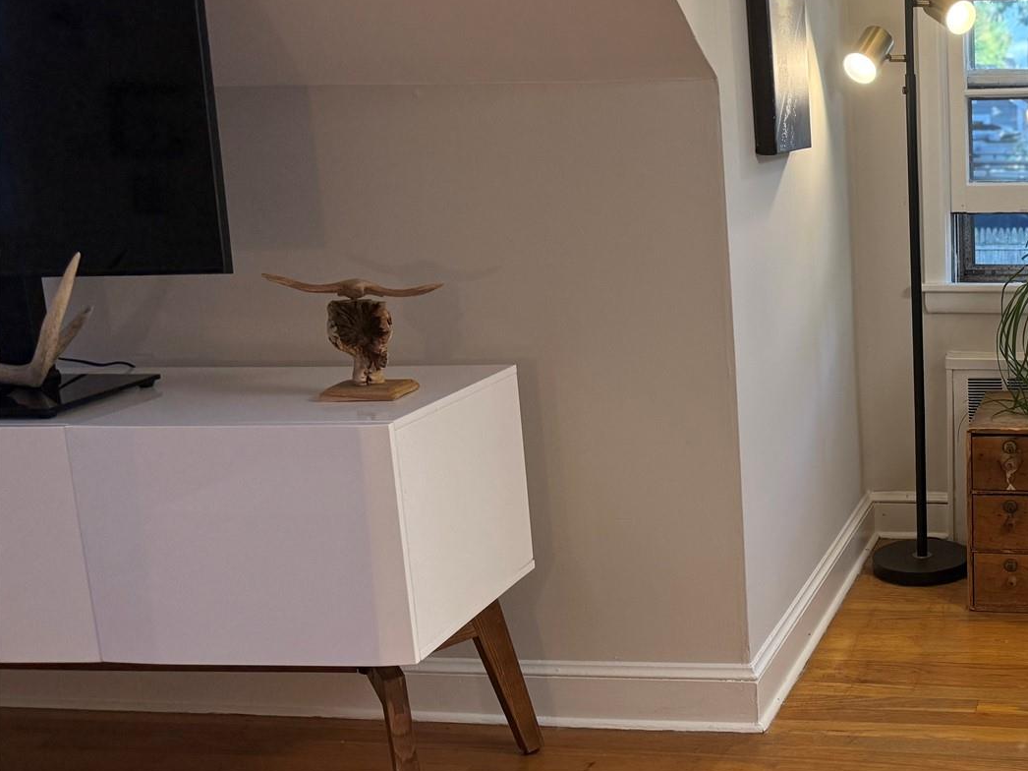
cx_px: 1000
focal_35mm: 47
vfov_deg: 30.9
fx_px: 1395
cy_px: 368
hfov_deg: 36.8
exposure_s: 1/180
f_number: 1.78
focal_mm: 6.76
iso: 200
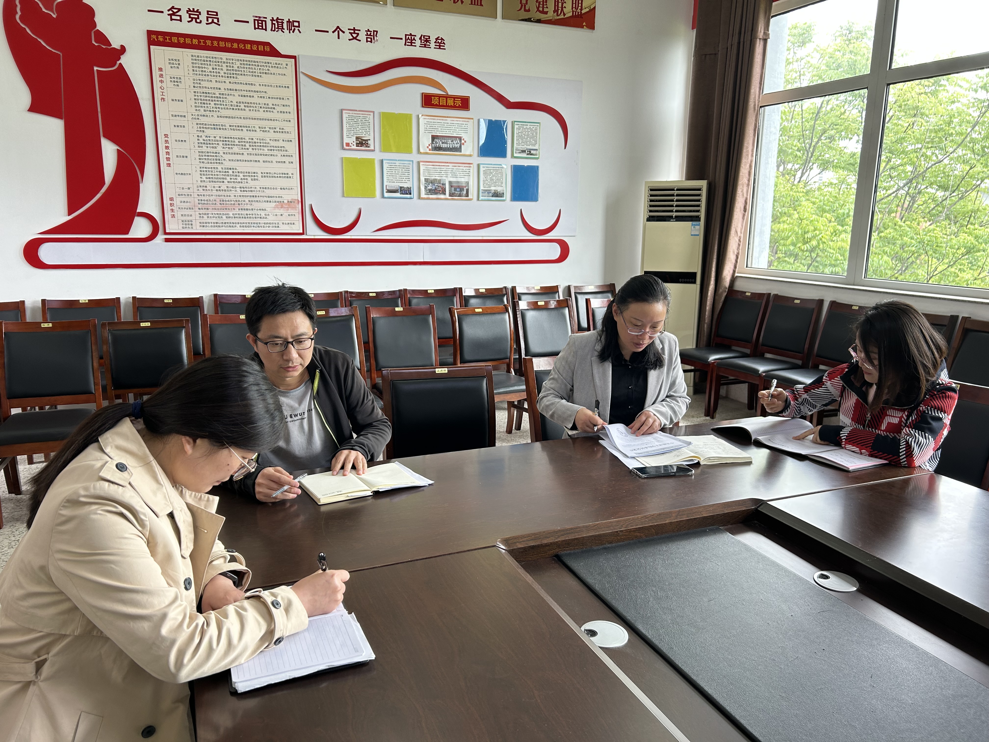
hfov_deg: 67.3
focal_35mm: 26
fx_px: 743
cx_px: 494
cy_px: 371
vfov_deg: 53.1
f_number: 1.5
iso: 50
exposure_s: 1/100
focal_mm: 5.7
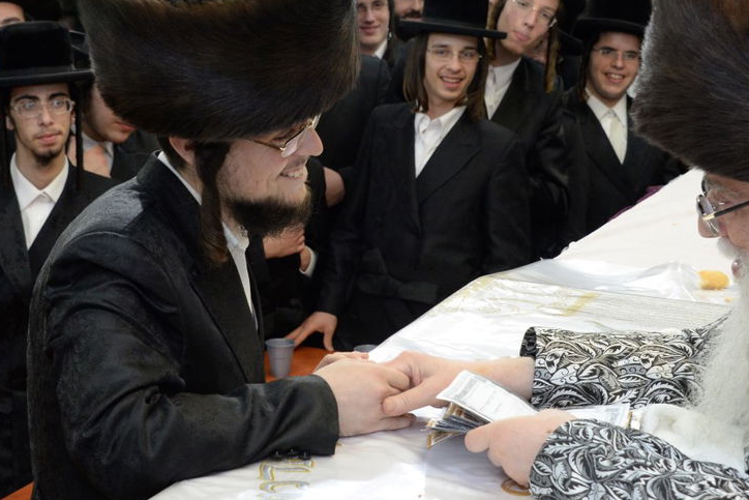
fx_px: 1810
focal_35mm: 87
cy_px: 251
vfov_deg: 15.7
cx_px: 349
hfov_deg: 23.4
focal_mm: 45
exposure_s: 1/60
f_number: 6.3
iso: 2000
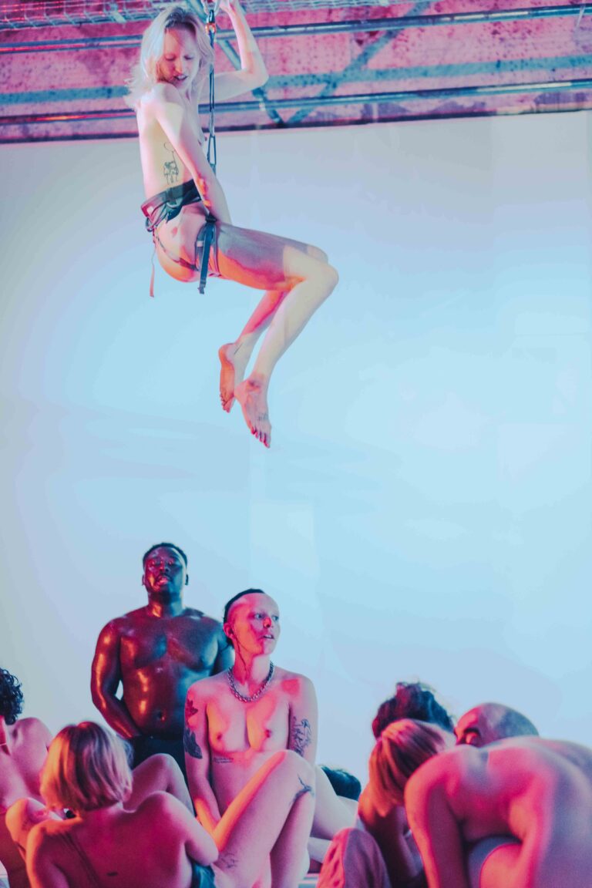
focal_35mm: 84
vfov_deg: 24.2
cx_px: 296
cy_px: 444
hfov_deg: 16.3
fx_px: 2072
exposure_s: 1/100
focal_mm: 56
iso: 1000
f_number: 1.8
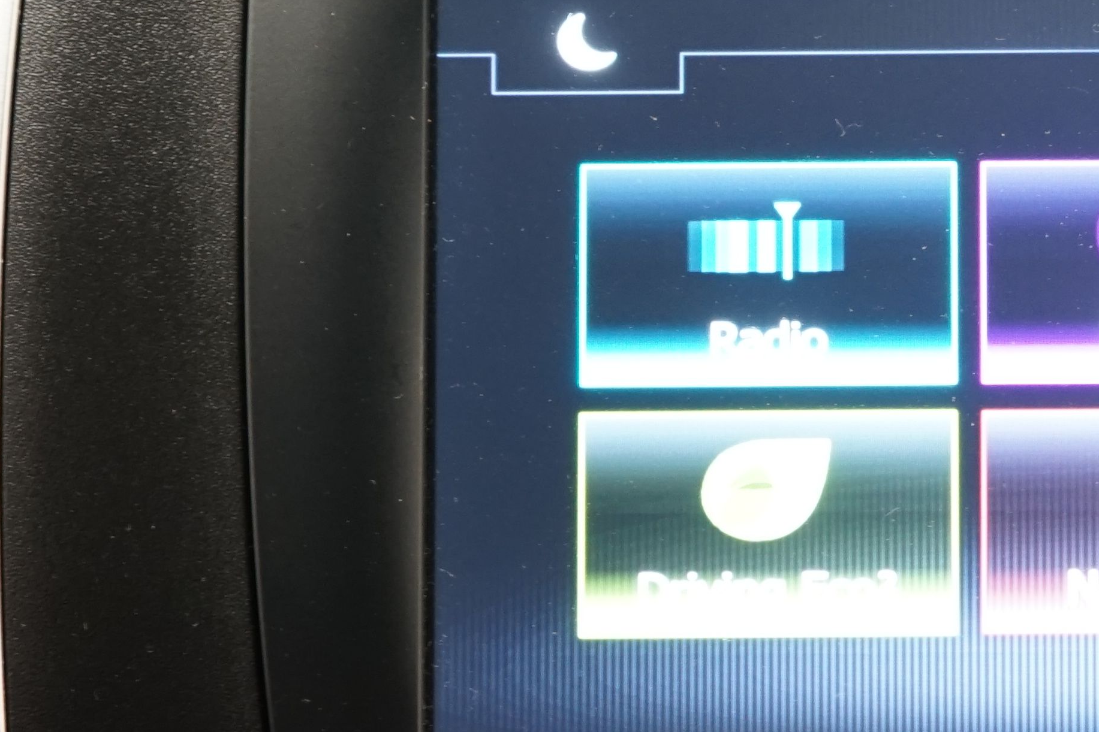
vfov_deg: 12.5
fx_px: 3297
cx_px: 1258
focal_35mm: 108
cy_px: 742
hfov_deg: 18.1
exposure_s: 1/8
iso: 800
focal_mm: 33
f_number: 4.5
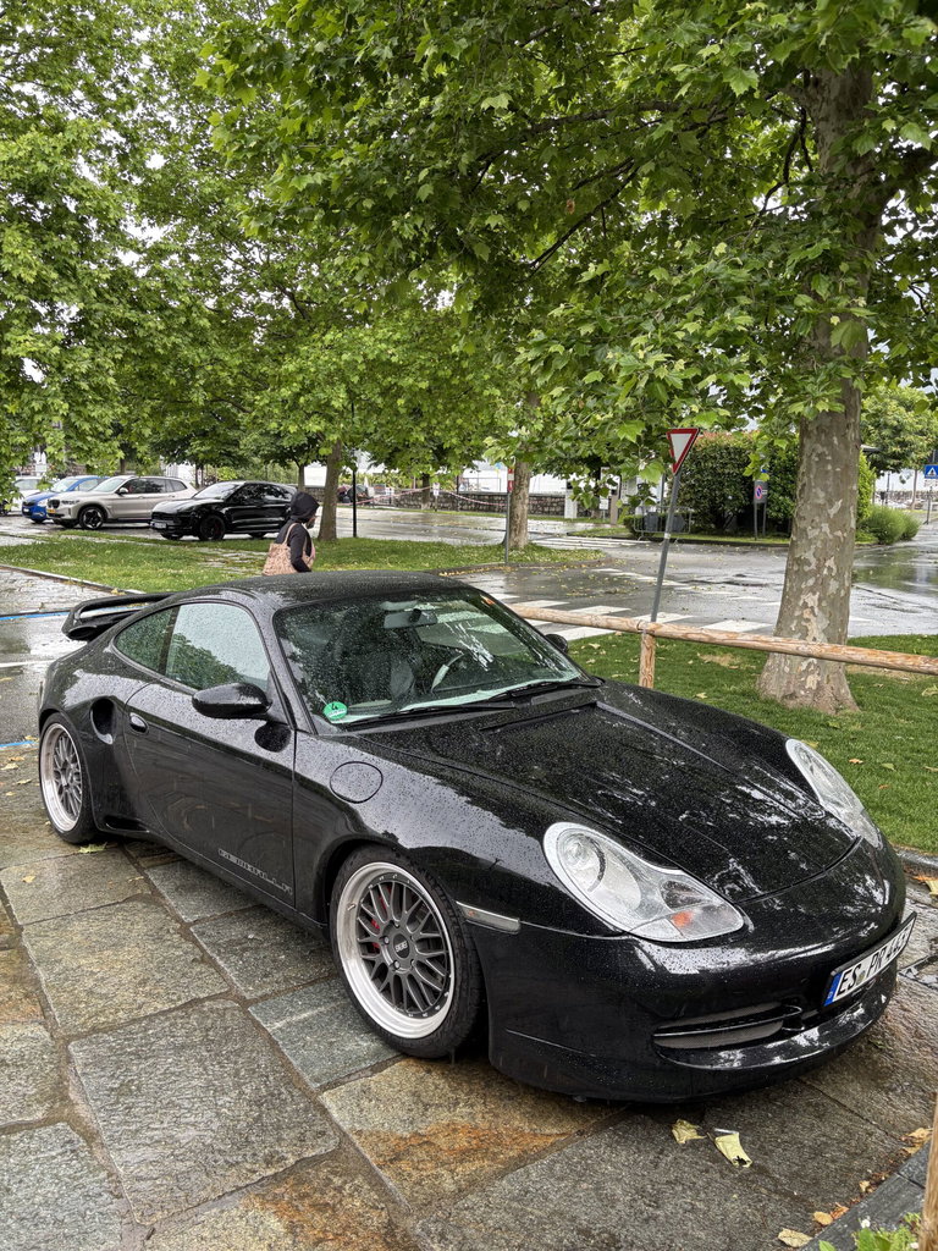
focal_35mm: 26
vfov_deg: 67.3
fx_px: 939
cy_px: 626
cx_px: 469
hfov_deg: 53.1
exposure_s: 1/121
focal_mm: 5.96
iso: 50
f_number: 1.6
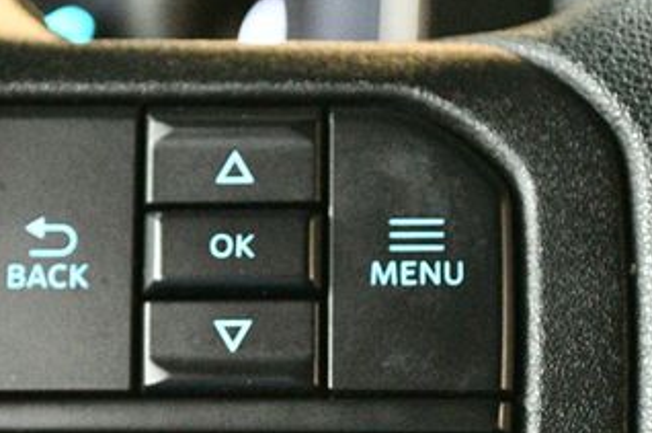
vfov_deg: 10.3
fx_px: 2405
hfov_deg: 15.4
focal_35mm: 133
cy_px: 318
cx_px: 226
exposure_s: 1/25
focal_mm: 44
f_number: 5.3
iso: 12800
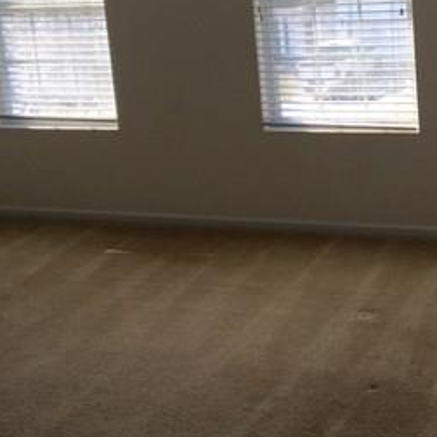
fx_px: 928
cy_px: 101
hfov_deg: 26.0
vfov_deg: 26.1
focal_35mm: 65
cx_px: 357
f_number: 2.2
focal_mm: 4.15
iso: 25
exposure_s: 1/270
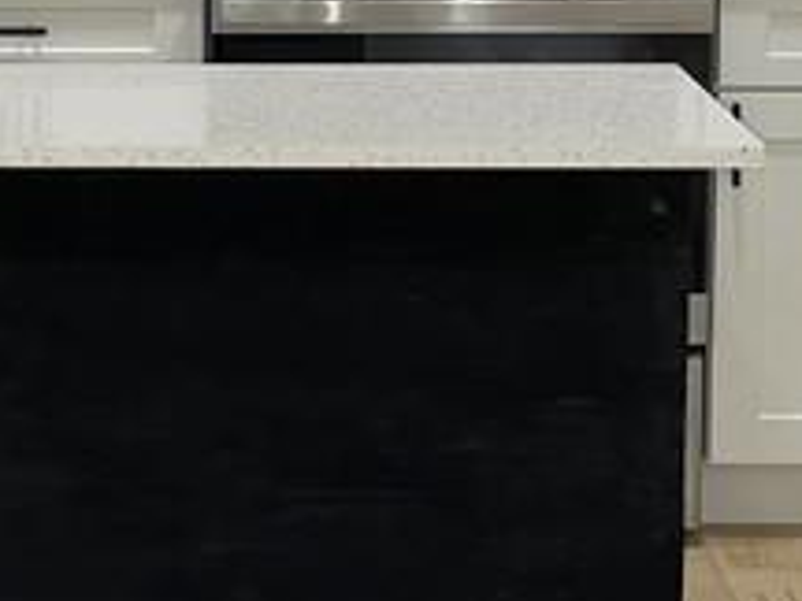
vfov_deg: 11.9
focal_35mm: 123
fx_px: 2850
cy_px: -26
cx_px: 141
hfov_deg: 15.9
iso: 40
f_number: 1.6
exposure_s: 1/26
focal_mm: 4.2
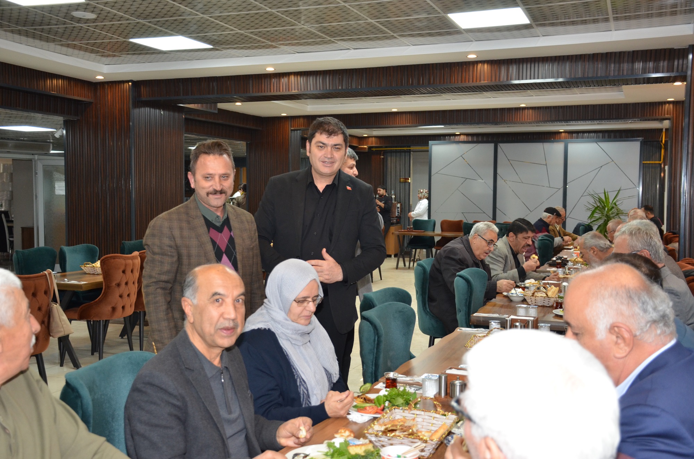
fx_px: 750
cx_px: 347
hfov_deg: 49.6
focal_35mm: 39
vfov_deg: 34.1
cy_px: 230
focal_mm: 26
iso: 800
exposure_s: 1/60
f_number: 4
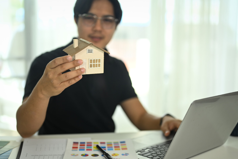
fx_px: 331
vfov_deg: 27.0
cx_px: 119
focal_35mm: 50
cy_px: 80
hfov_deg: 39.6
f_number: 1.8
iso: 320
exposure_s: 1/320
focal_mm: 50
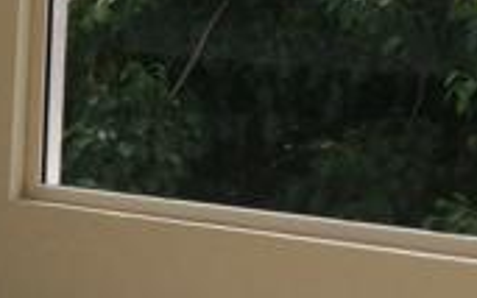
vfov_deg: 9.1
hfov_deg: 13.4
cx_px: -304
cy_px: 89
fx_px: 1873
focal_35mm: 144
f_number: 2.2
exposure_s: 1/695
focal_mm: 4.15
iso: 32
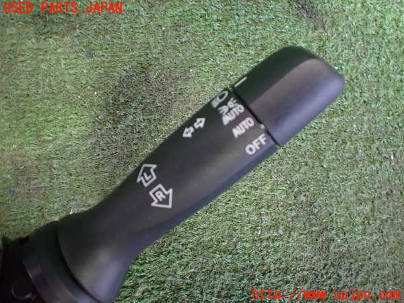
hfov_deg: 60.0
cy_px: 152
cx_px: 202
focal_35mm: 30
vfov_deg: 46.8
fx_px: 350
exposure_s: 1/60
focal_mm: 5.4
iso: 800
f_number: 2.3
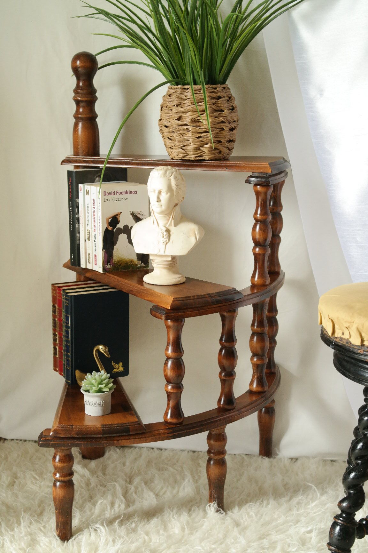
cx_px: 184
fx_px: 1058
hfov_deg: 19.7
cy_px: 276
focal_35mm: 69
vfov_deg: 29.2
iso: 1600
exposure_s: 1/30
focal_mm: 45
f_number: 5.6
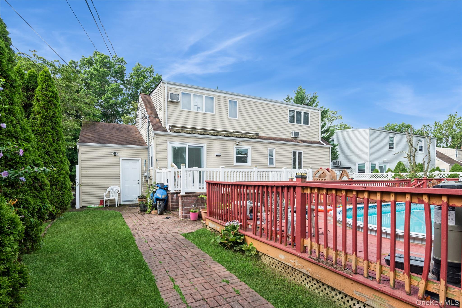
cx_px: 231
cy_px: 154
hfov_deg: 86.9
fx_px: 244
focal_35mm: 19
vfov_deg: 64.6
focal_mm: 19
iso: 200
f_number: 9
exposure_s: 1/100
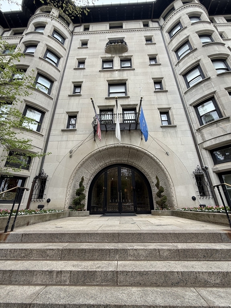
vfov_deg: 102.1
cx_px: 116
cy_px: 154
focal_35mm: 14
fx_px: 125
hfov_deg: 85.7
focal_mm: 2.22
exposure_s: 1/105
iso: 40
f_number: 2.2
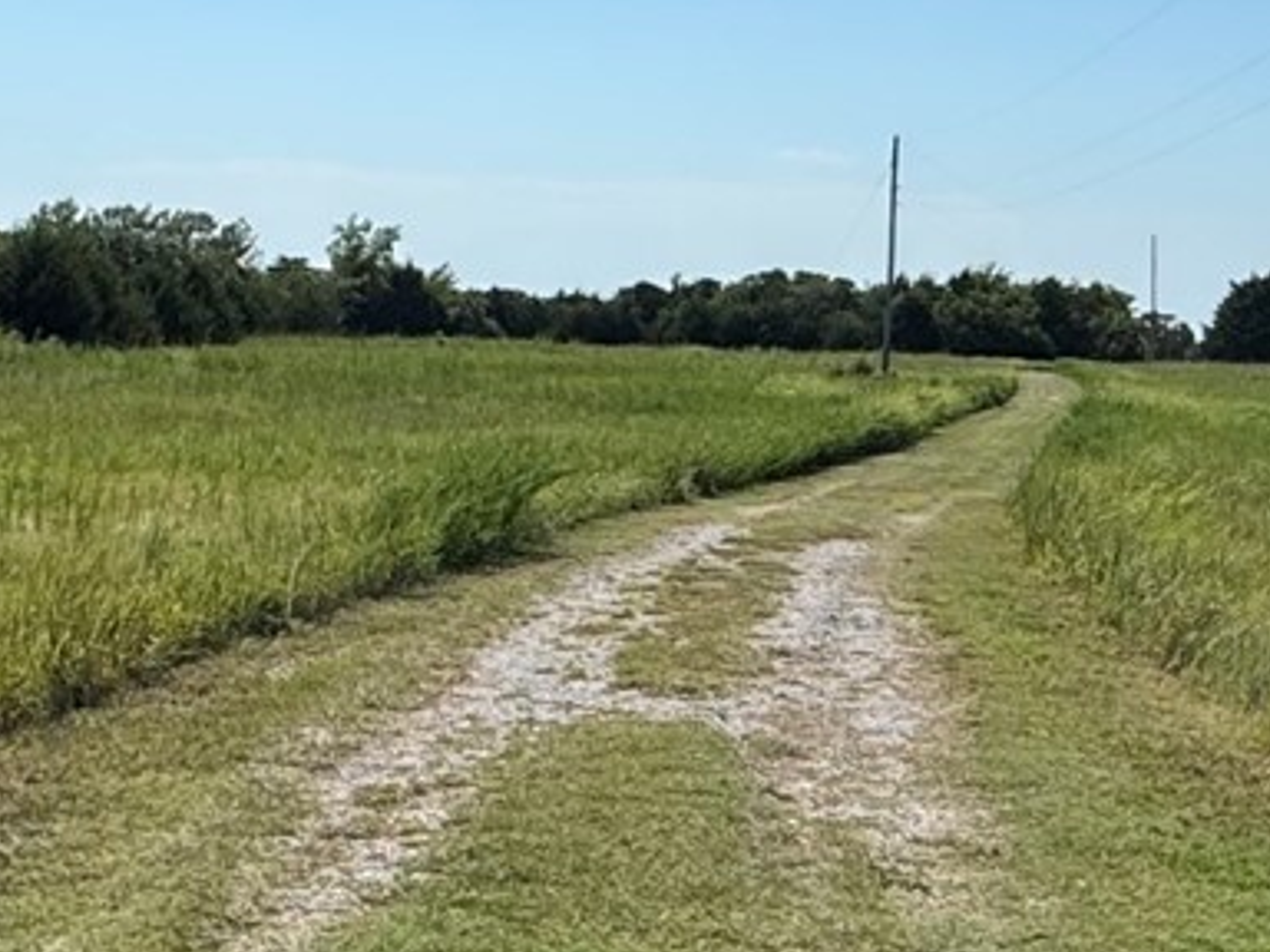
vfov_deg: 21.0
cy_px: 340
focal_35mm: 70
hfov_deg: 27.6
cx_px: 870
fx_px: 2568
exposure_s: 1/3906
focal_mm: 2.22
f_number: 2.2
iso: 40
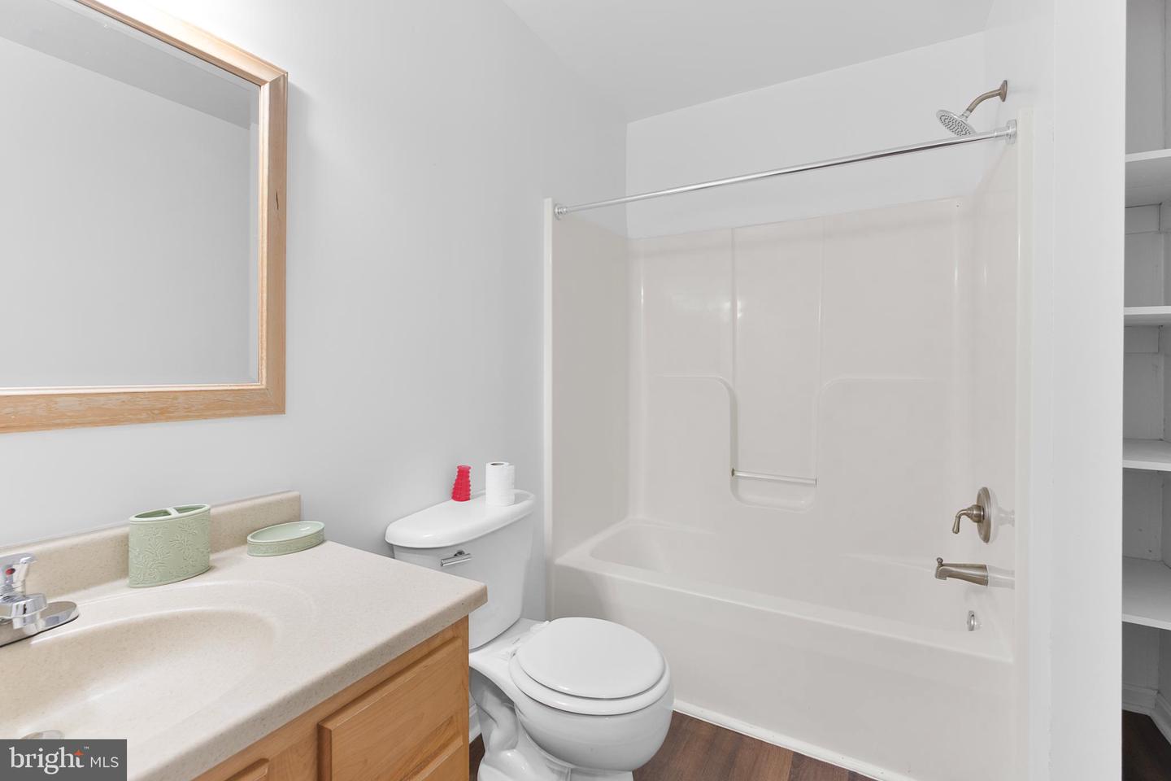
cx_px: 586
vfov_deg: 77.3
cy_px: 390
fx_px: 488
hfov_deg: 100.4
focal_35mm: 15
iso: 320
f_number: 4
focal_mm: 10
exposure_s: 1/105
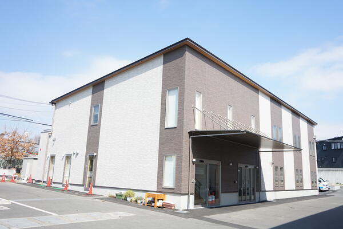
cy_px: 114
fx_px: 276
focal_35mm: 29
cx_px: 172
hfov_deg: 63.7
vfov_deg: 45.0
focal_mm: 29
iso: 400
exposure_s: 1/1250
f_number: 5
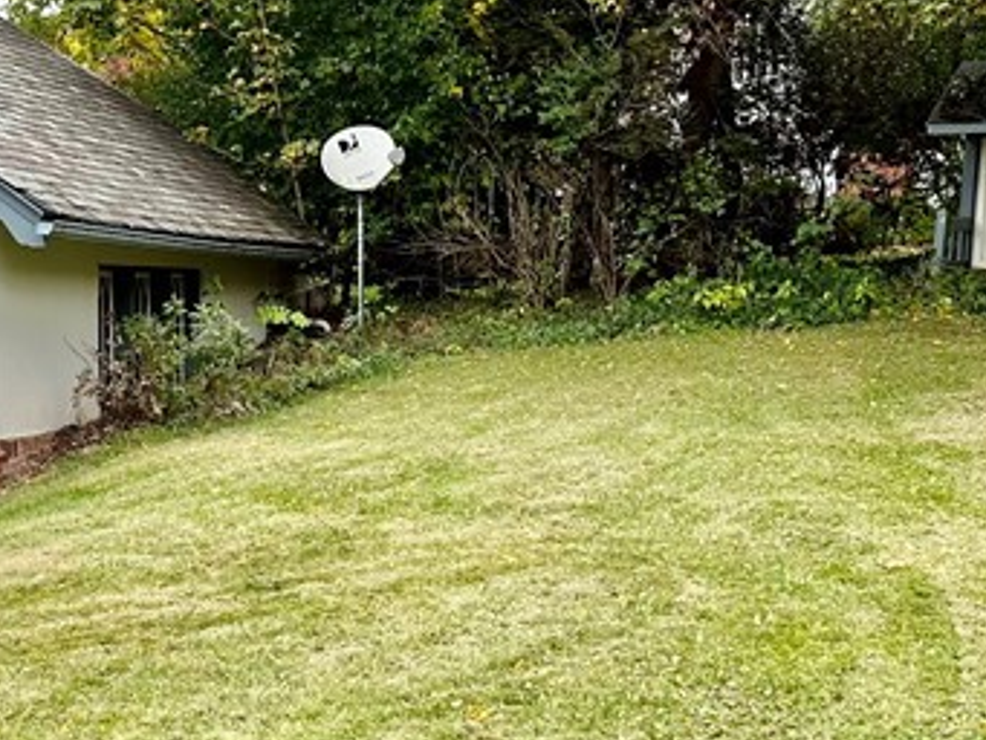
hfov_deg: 26.7
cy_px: 538
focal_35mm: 72
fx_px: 2052
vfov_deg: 20.3
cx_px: 266
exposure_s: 1/399
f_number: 1.78
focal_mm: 6.86
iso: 80
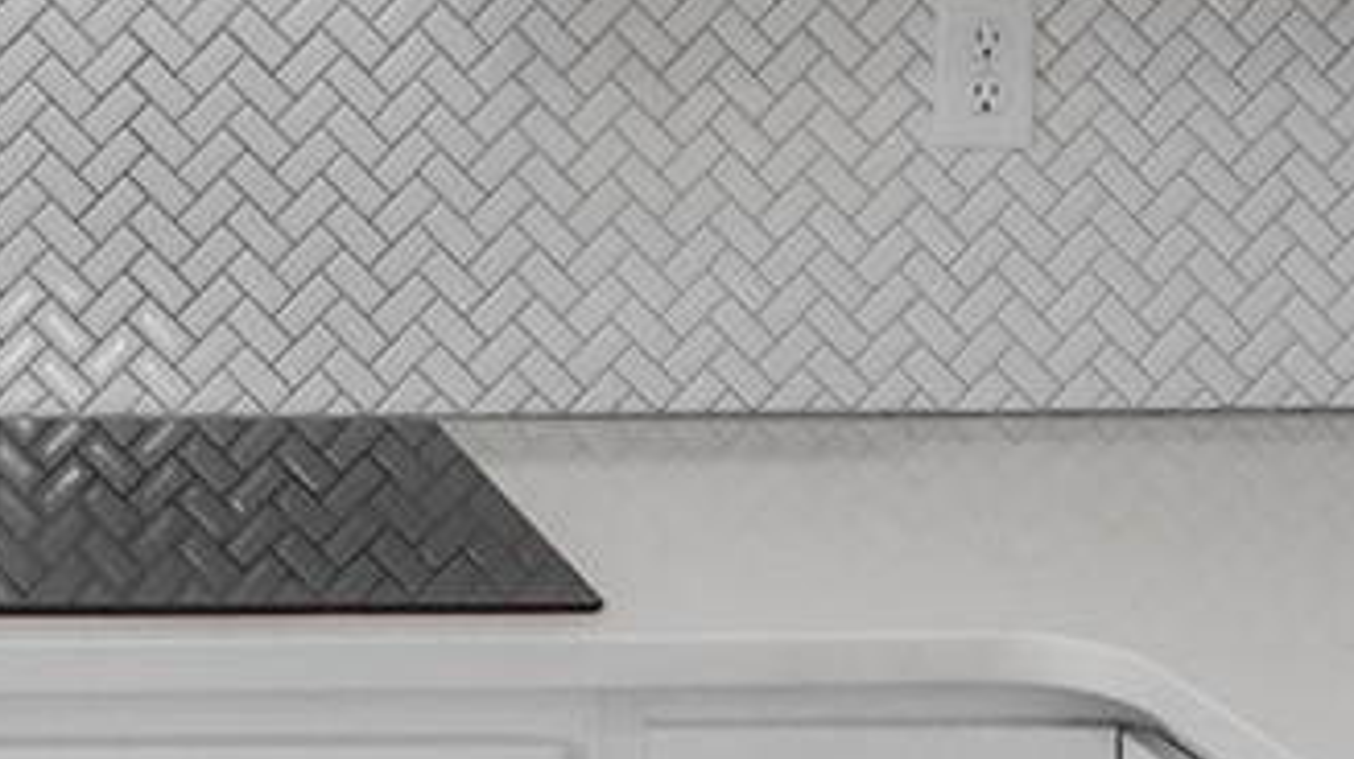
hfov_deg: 22.1
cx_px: -91
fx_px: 3301
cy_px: -295
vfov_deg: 12.6
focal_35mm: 92
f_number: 4
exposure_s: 1/125
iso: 800
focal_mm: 12
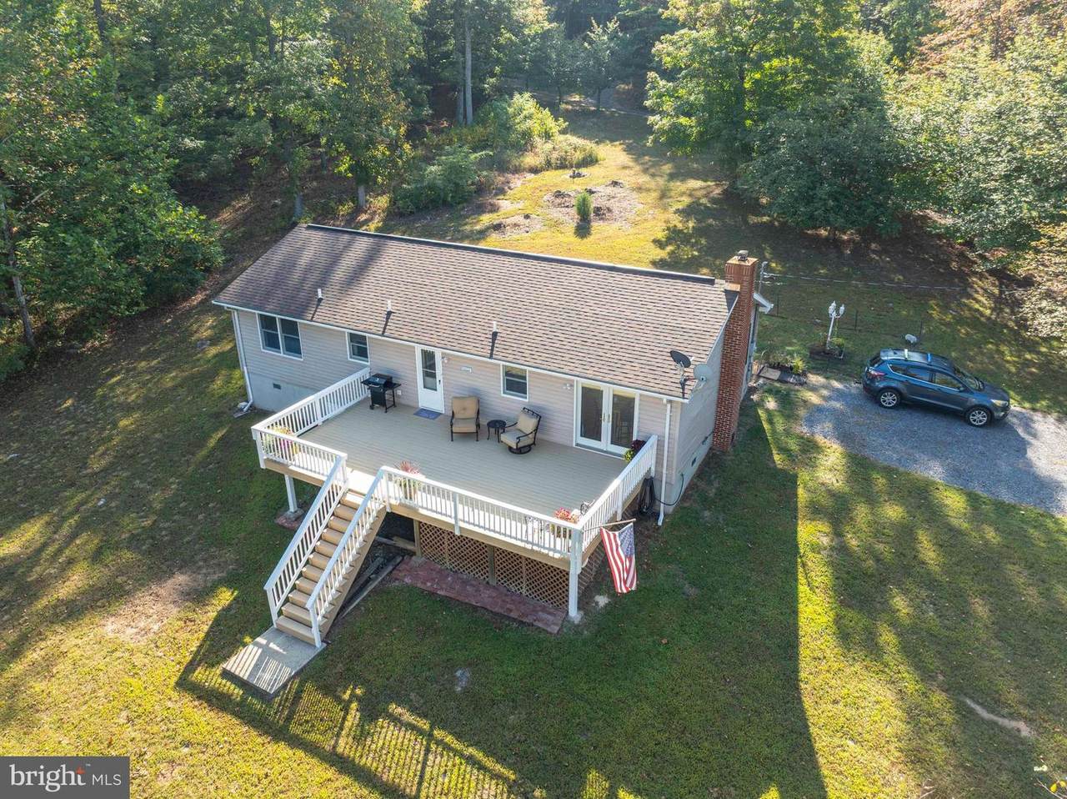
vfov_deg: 56.8
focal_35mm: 24
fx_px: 739
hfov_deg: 71.6
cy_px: 400
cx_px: 534
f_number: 2.8
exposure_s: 1/320
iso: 120
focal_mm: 12.29
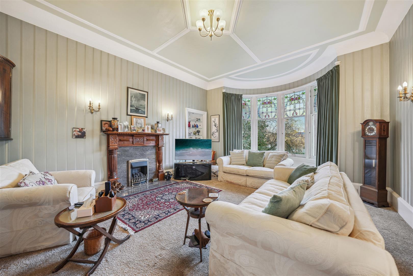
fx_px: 138
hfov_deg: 112.6
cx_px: 206
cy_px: 138
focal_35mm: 12
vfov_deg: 90.0
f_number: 3.2
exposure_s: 1/40
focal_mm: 12
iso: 200
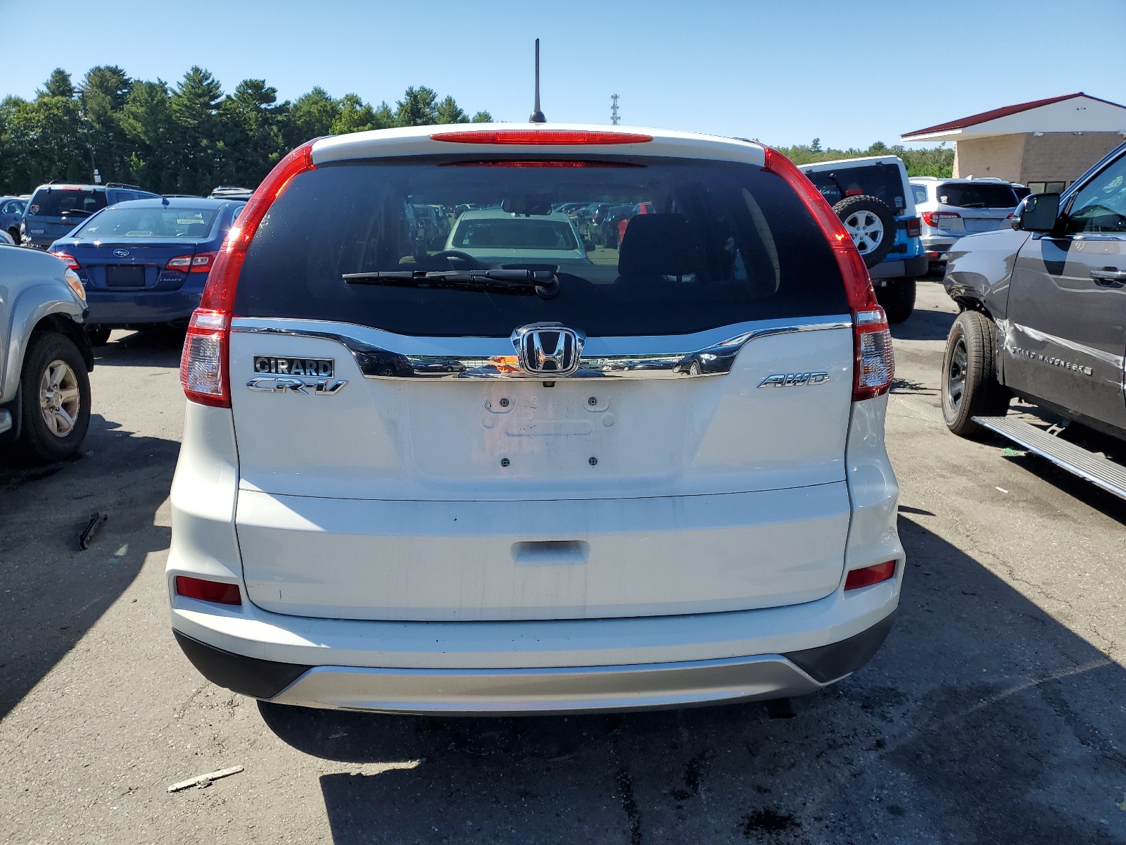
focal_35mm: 26
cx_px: 563
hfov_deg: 67.3
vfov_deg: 53.1
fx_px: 846
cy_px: 422
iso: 50
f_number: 1.5
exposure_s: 1/2000
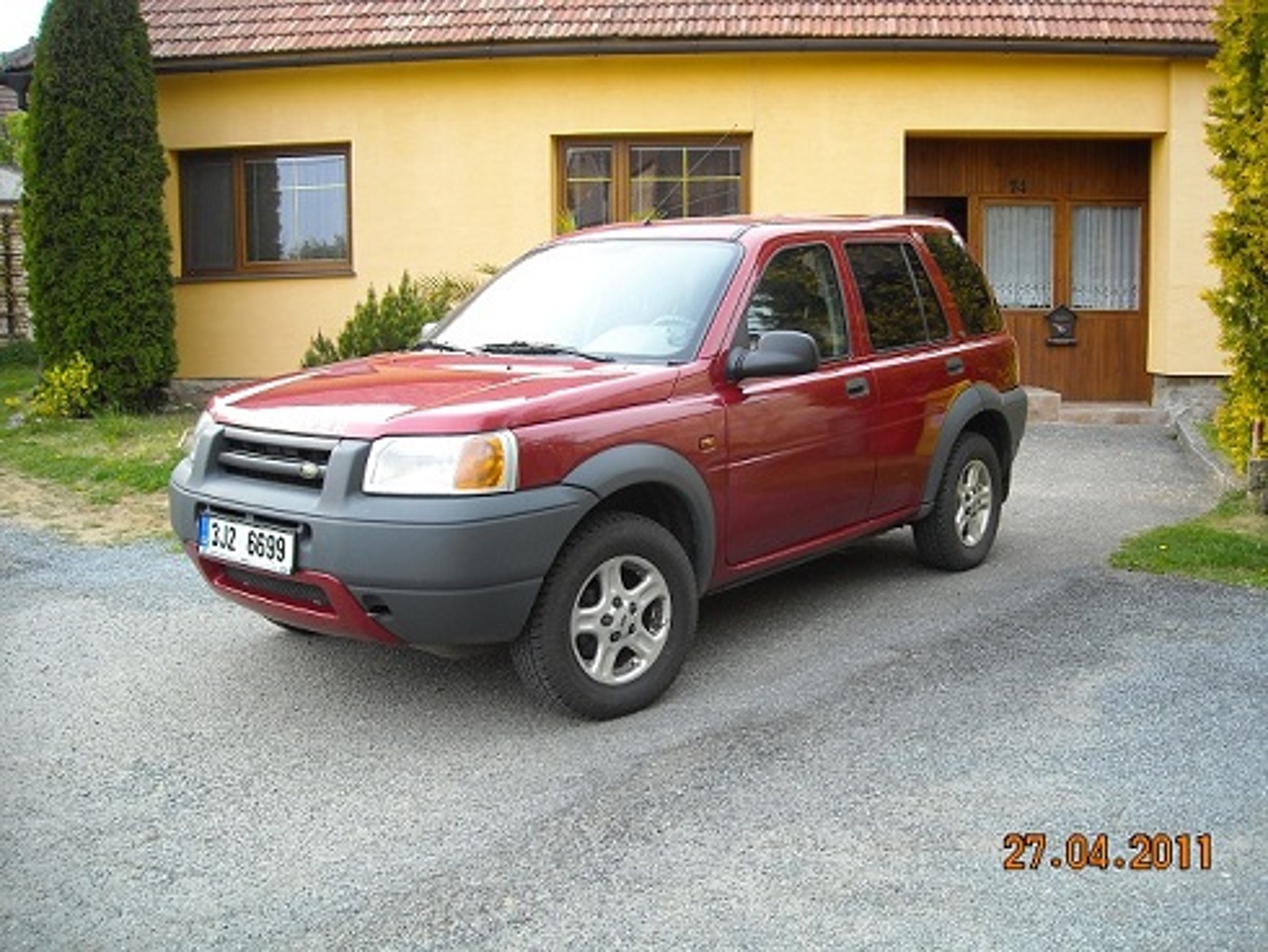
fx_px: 1283
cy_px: 476
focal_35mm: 35
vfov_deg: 40.7
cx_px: 634
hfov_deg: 52.6
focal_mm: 5.7
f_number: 2.8
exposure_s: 1/135
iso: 64
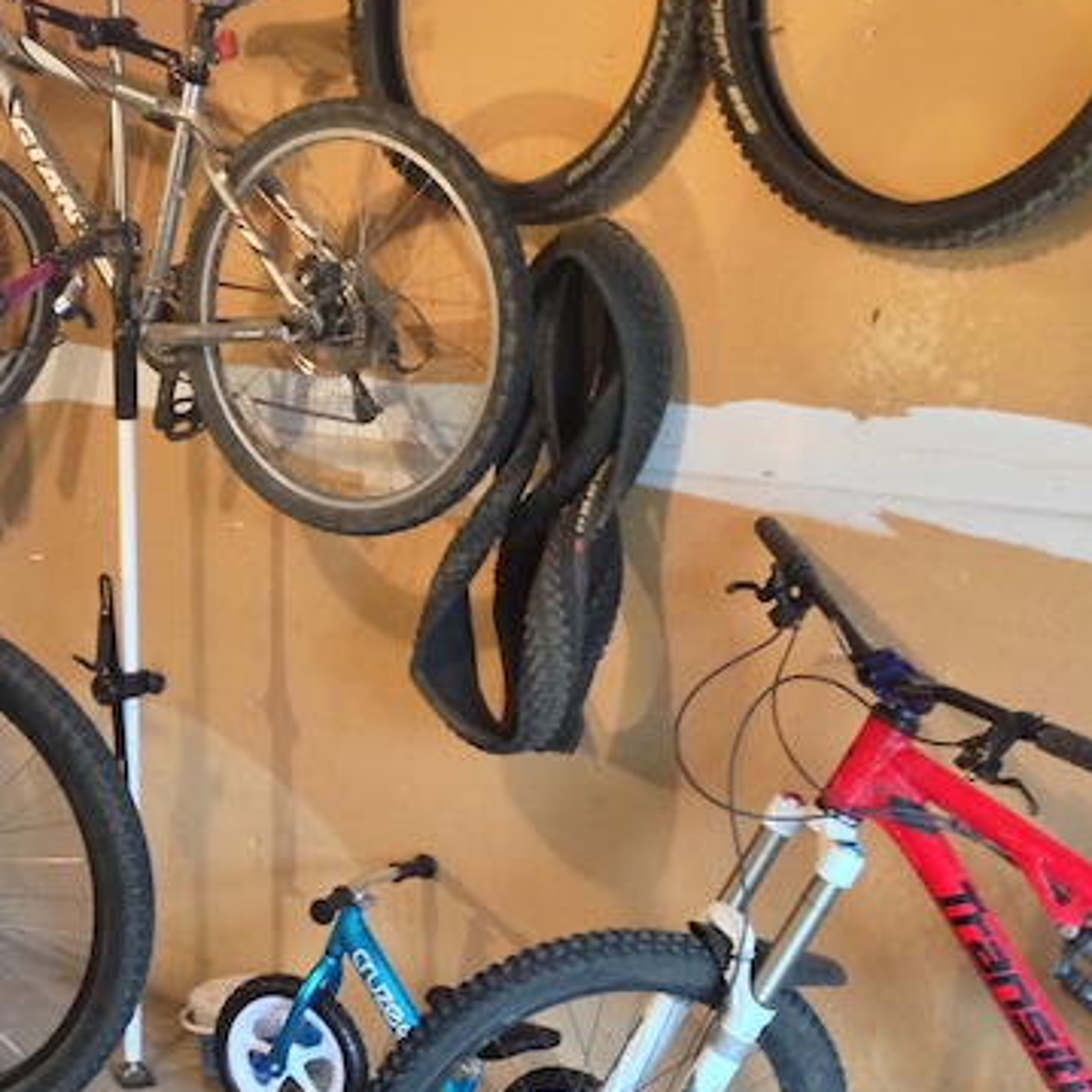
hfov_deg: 25.2
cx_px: 0
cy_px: 627
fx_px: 2320
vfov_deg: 26.5
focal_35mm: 65
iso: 320
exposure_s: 1/20
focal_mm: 4.12
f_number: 2.4
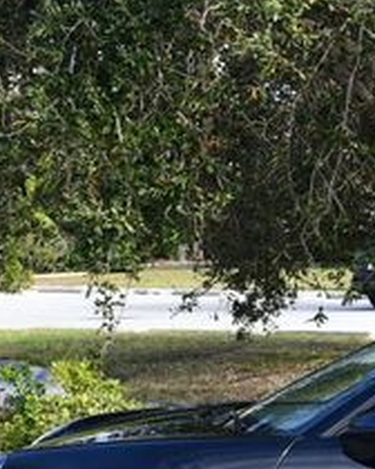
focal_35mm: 172
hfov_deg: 8.8
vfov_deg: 11.2
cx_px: 527
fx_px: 2386
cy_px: 342
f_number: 6.3
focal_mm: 30
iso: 200
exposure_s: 1/250
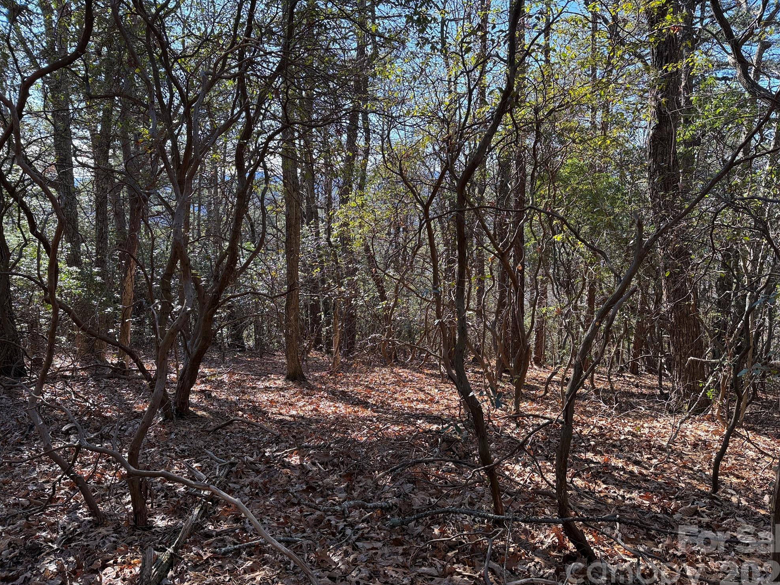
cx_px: 399
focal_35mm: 25
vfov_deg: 54.9
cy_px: 298
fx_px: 563
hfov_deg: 69.4
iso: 100
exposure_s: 1/448
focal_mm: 6.76
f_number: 1.78
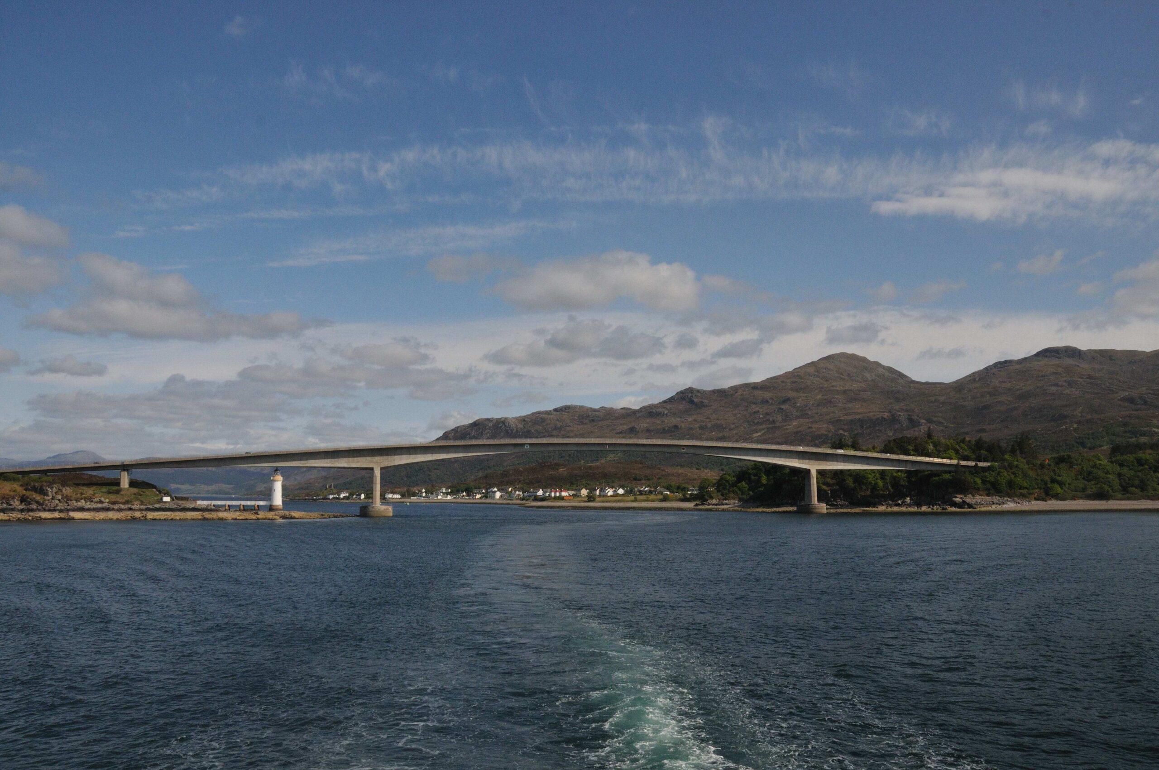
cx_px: 580
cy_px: 385
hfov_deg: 62.0
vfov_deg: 43.5
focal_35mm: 30
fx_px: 965
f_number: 14
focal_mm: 20
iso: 500
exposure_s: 1/1000
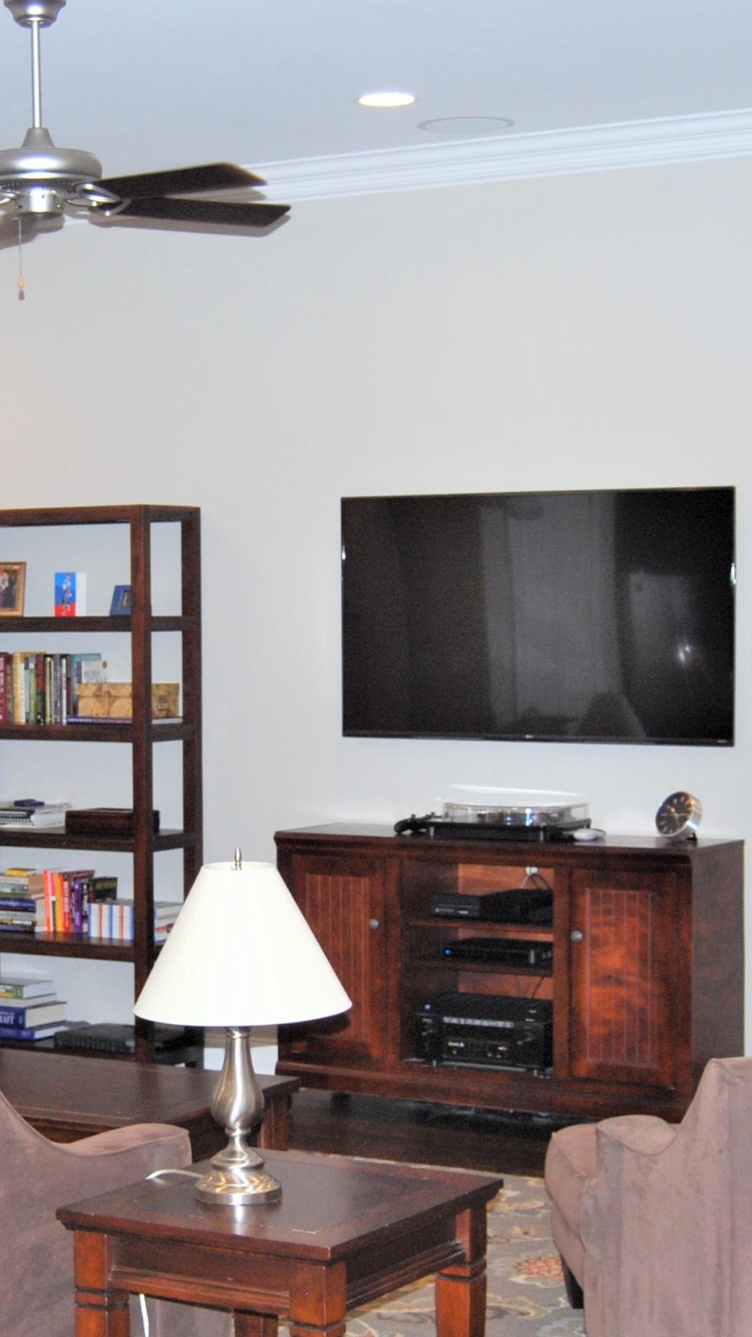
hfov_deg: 15.5
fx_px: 2731
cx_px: 113
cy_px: 756
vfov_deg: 27.5
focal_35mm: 77
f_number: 4
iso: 500
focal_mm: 26
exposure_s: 1/60
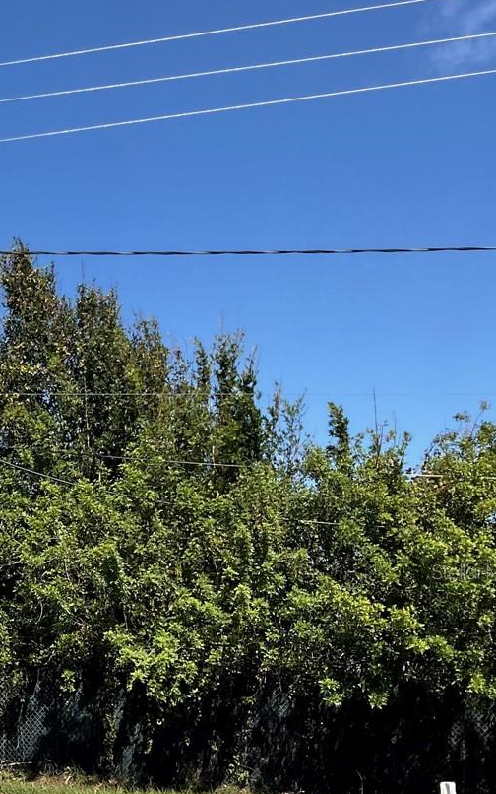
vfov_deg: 33.0
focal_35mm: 61
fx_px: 1319
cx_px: -263
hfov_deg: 18.6
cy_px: 571
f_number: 1.8
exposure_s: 1/2320
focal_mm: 3
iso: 16
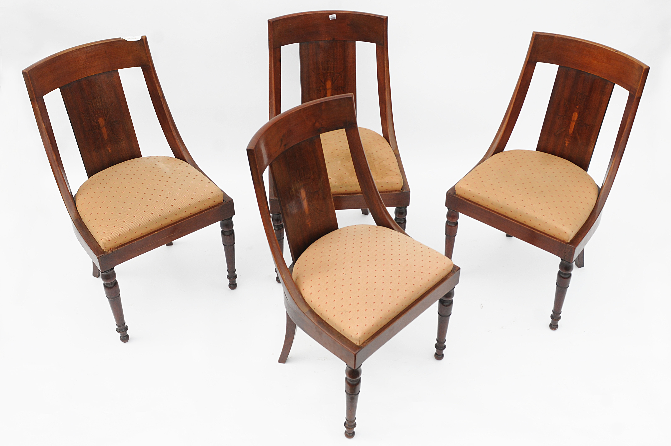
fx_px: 670
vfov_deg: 36.8
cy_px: 223
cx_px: 336
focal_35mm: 36
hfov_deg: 53.2
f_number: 5.6
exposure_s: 1/200
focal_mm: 24
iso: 320
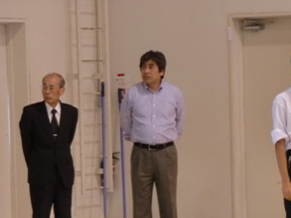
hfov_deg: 8.9
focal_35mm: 222
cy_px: 155
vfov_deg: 6.7
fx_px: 1864
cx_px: 195
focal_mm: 25.9
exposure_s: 1/10
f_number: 4.6
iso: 400
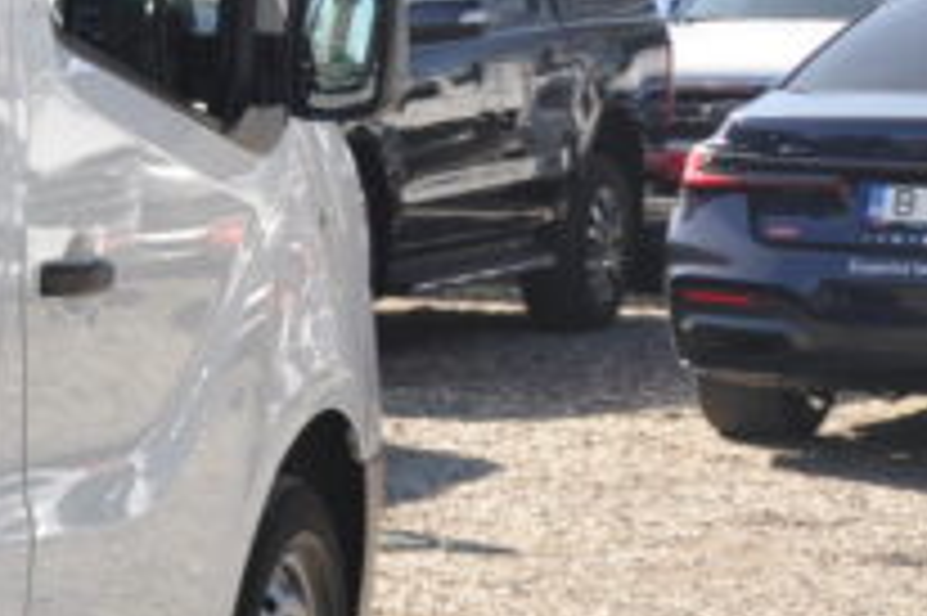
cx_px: -1341
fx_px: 4220
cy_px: 333
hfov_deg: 10.6
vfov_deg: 8.4
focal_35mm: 164
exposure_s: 1/250
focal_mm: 22
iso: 400
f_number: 8
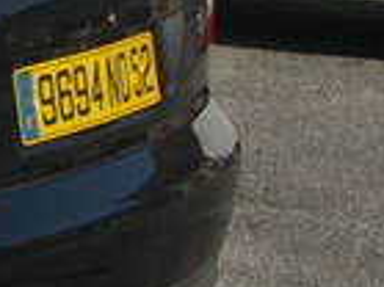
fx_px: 3602
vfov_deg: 4.6
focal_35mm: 325
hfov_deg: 5.7
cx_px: -785
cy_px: 58
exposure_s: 1/145
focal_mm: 10.1
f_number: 8.4
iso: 100
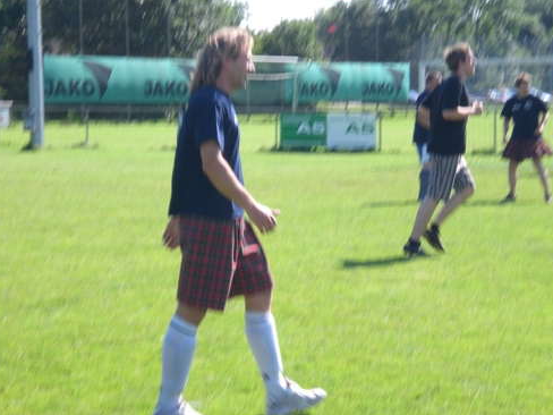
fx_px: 1965
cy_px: 163
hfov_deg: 16.0
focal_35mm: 123
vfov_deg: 12.0
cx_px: 293
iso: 50
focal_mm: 16.51
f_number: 5.4
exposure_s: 1/125
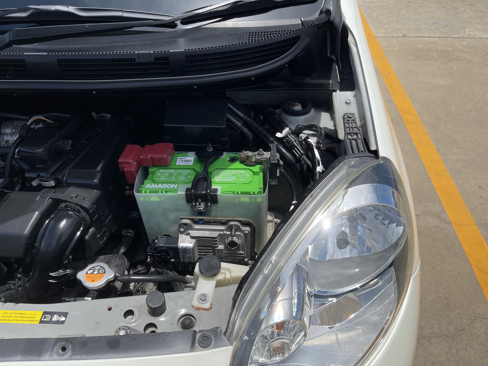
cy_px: 183
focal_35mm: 25
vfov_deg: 54.9
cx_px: 244
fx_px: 352
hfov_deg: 69.4
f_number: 1.6
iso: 32
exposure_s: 1/3559
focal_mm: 5.1
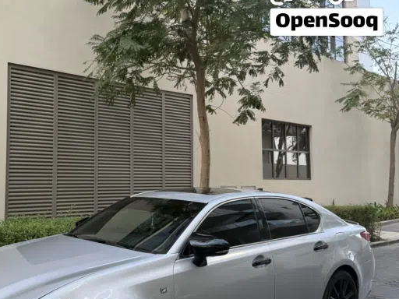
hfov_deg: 59.3
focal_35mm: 30
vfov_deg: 46.8
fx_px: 346
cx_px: 153
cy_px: 148
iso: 80
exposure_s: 1/370
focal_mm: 6.76
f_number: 1.78
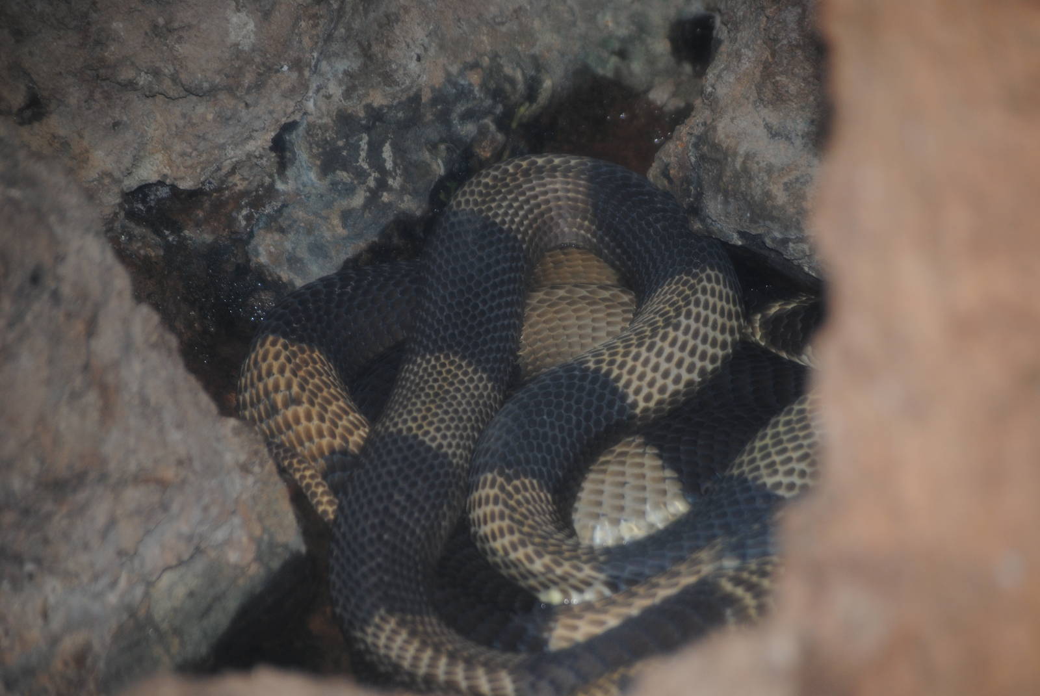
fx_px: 4555
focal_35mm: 158
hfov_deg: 13.0
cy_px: 348
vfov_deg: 8.7
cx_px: 520
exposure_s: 1/60
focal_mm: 105
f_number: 4.5
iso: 200
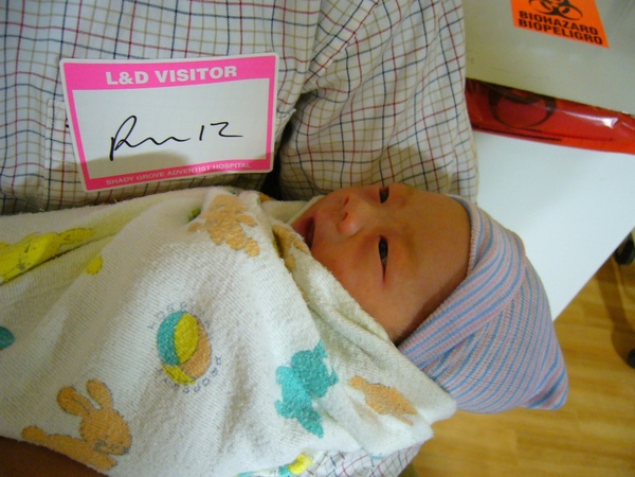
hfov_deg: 52.6
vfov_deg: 40.7
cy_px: 238
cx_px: 318
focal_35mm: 35
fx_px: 642
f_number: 2.8
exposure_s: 1/3.2
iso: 200
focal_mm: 5.8
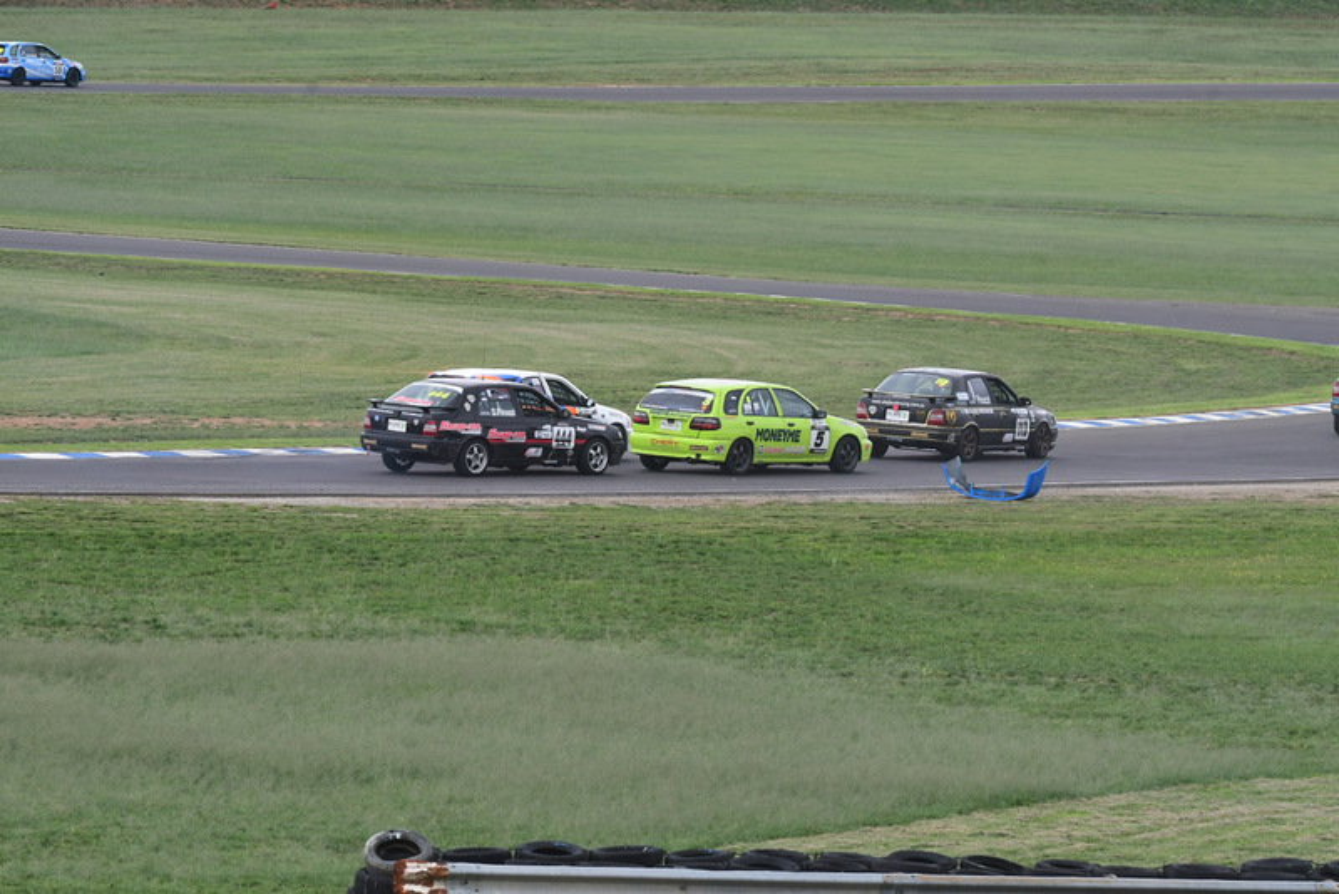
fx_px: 16743
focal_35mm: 450
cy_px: 447
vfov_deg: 3.1
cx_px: 670
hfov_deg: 4.6
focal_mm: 300
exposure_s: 1/640
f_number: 11
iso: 800
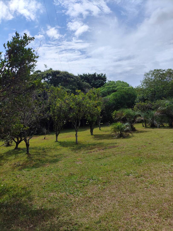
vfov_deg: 69.4
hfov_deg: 54.9
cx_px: 86
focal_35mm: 25
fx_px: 166
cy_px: 116
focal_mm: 4.71
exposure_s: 1/3999
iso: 50
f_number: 1.79
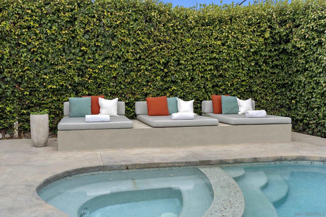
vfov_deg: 37.9
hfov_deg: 54.4
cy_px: 108
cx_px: 163
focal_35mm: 35
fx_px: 317
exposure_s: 1/60
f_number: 8
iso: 500
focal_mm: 35
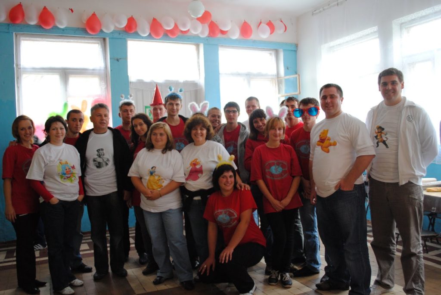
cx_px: 220
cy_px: 148
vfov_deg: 40.1
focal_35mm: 33
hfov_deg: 57.2
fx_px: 405
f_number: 3.8
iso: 640
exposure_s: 1/30
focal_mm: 22
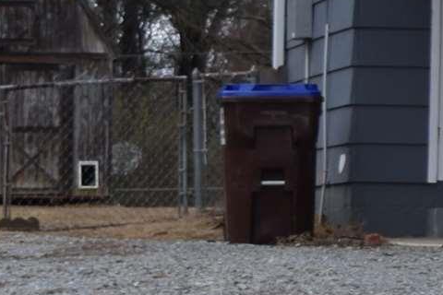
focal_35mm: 259
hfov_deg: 7.4
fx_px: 3189
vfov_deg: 5.3
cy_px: 22
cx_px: 1102
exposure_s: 1/160
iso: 100
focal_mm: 27
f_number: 6.3
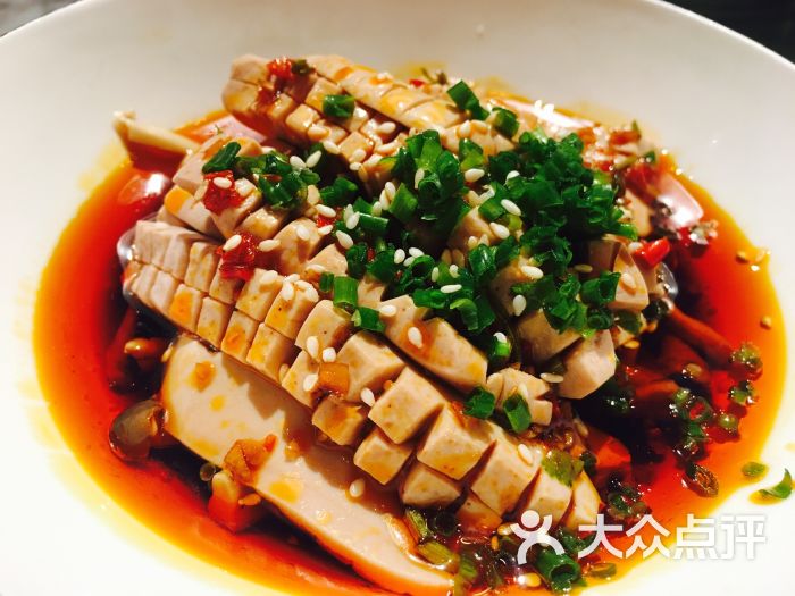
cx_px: 398
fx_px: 666
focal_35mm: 29
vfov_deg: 48.2
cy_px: 298
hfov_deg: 61.7
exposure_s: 1/17
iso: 64
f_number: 2.2
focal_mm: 4.15
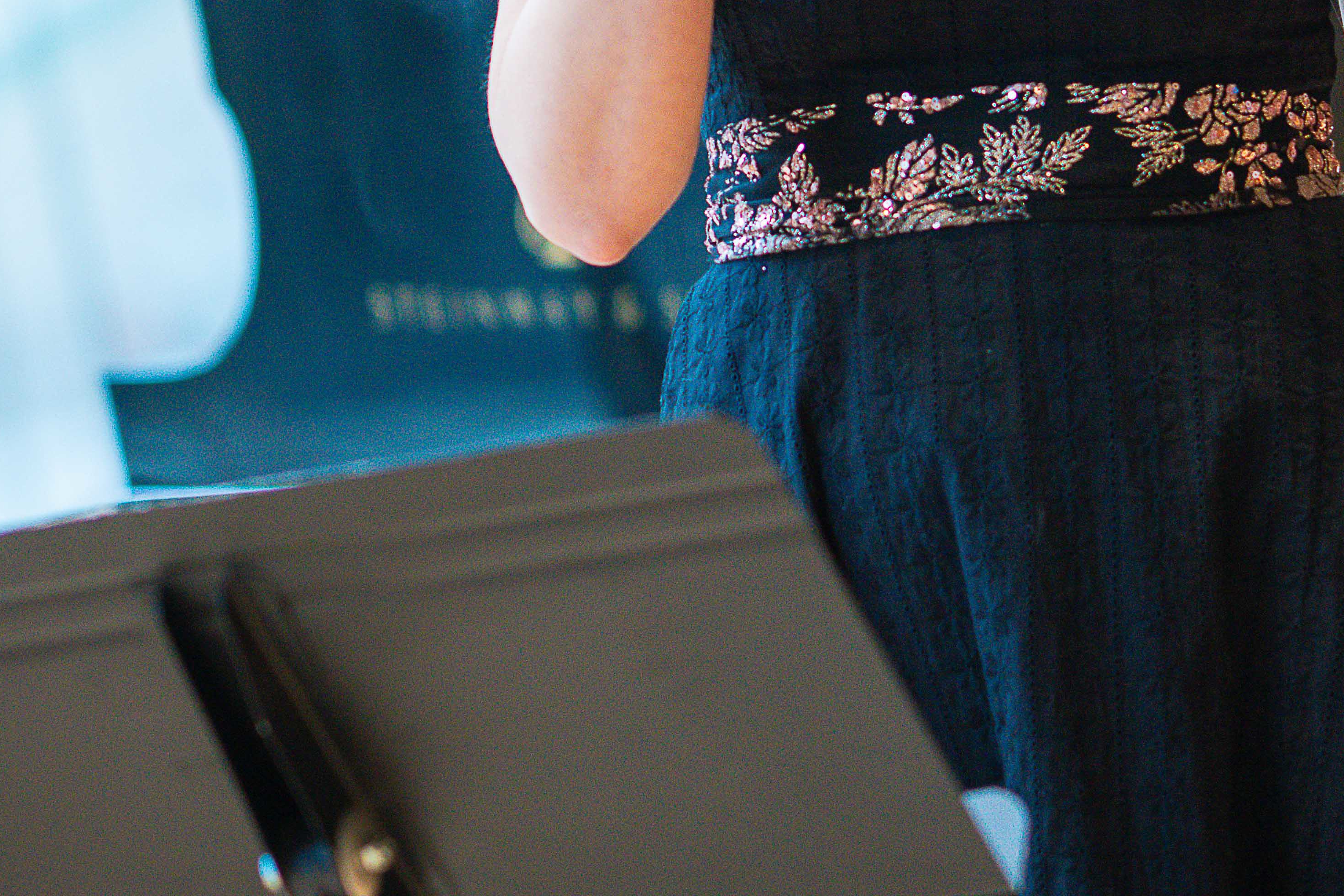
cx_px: 687
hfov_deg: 3.8
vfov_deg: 2.5
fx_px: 20161
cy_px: -18
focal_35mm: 540
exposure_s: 1/200
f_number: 2.8
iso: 1000
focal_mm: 200
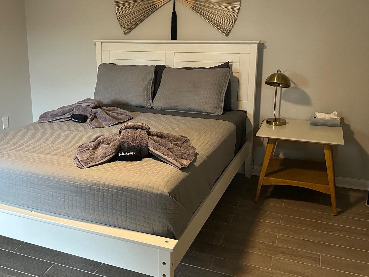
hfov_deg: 48.4
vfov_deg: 37.6
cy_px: 109
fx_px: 405
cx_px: 134
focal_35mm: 38
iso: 400
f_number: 1.5
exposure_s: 1/60
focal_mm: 5.7
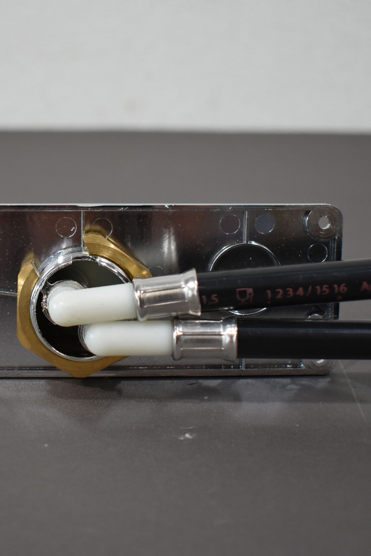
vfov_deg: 31.4
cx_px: 101
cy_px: 276
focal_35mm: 64
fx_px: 989
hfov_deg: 21.1
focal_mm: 28
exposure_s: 1/250
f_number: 4.2
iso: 800
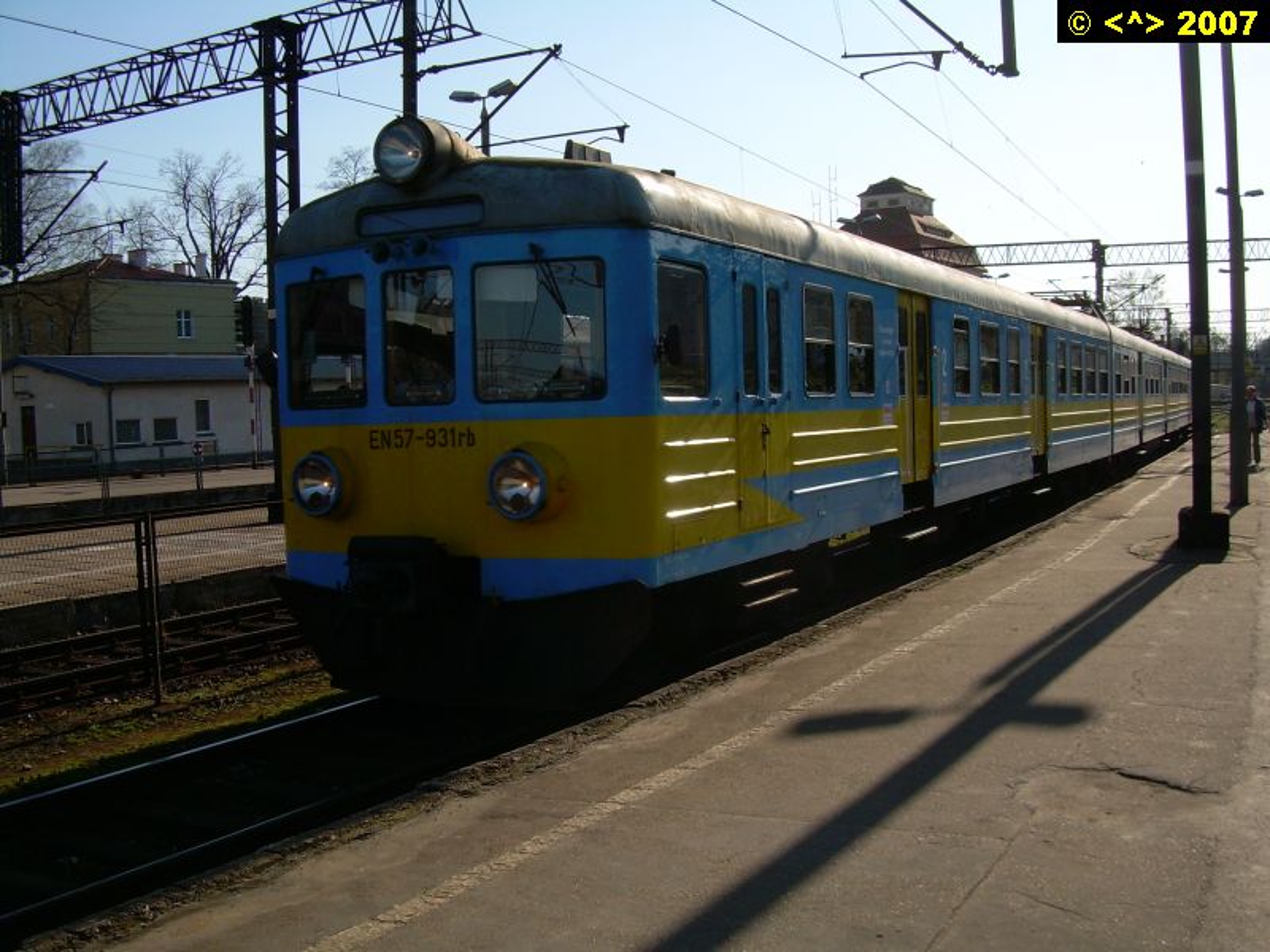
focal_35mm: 38
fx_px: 1394
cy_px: 476
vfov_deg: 37.7
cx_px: 635
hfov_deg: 49.0
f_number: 4.6
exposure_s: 1/546
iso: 50
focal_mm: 6.3
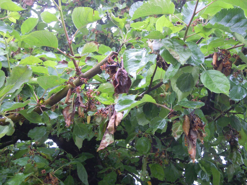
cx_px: 124
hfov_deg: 45.8
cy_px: 92
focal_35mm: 41
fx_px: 293
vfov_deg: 35.1
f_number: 3.2
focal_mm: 7.3
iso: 160
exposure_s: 1/40
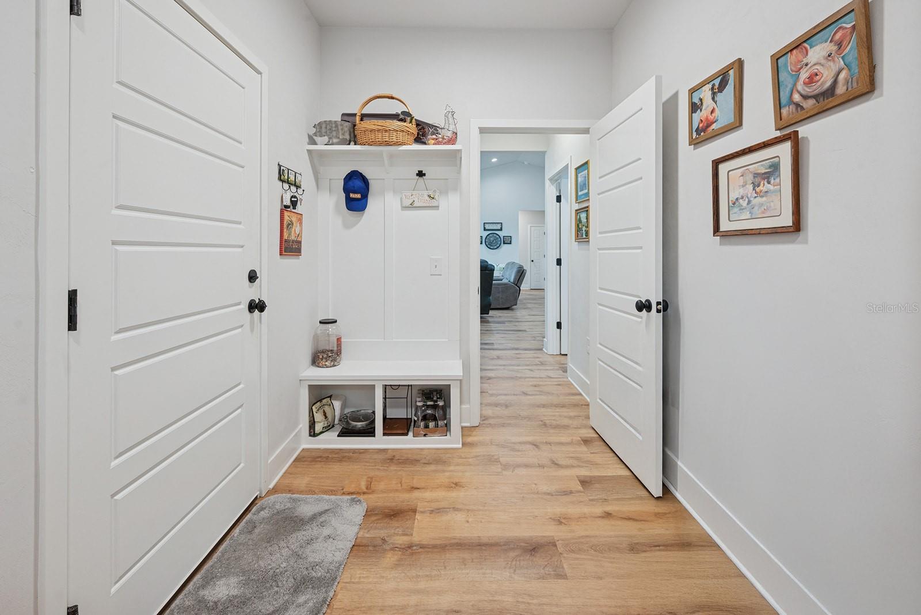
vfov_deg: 81.3
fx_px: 358
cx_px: 460
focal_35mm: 14
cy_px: 308
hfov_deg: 104.2
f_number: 9
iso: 400
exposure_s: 1/15
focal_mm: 14
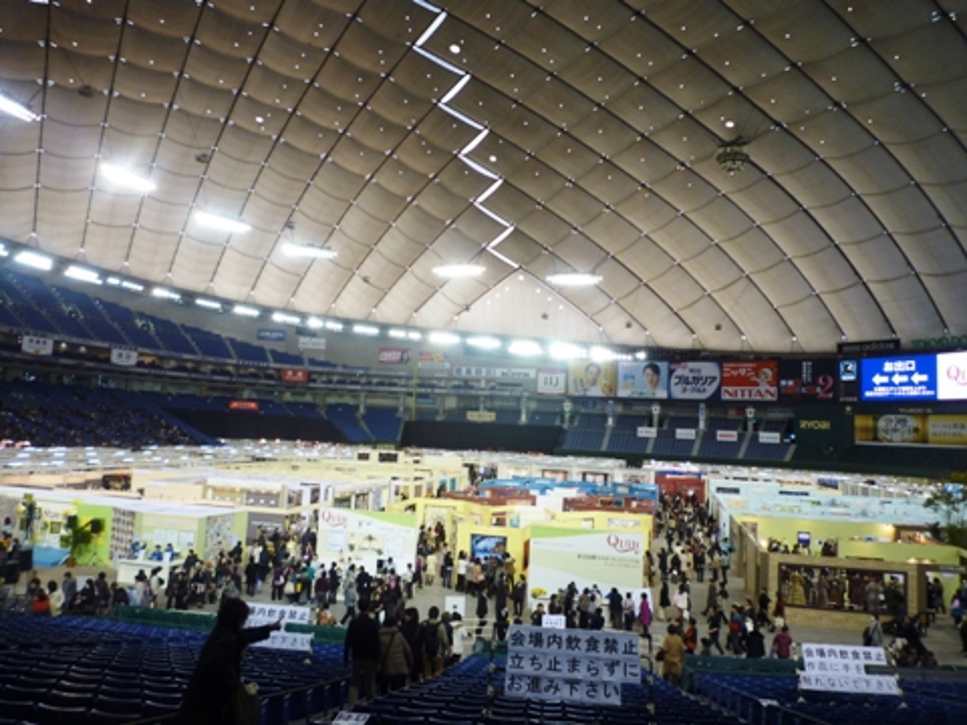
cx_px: 484
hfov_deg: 69.4
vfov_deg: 54.9
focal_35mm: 25
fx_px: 698
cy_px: 362
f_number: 2.8
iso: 80
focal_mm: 4.4
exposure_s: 1/40
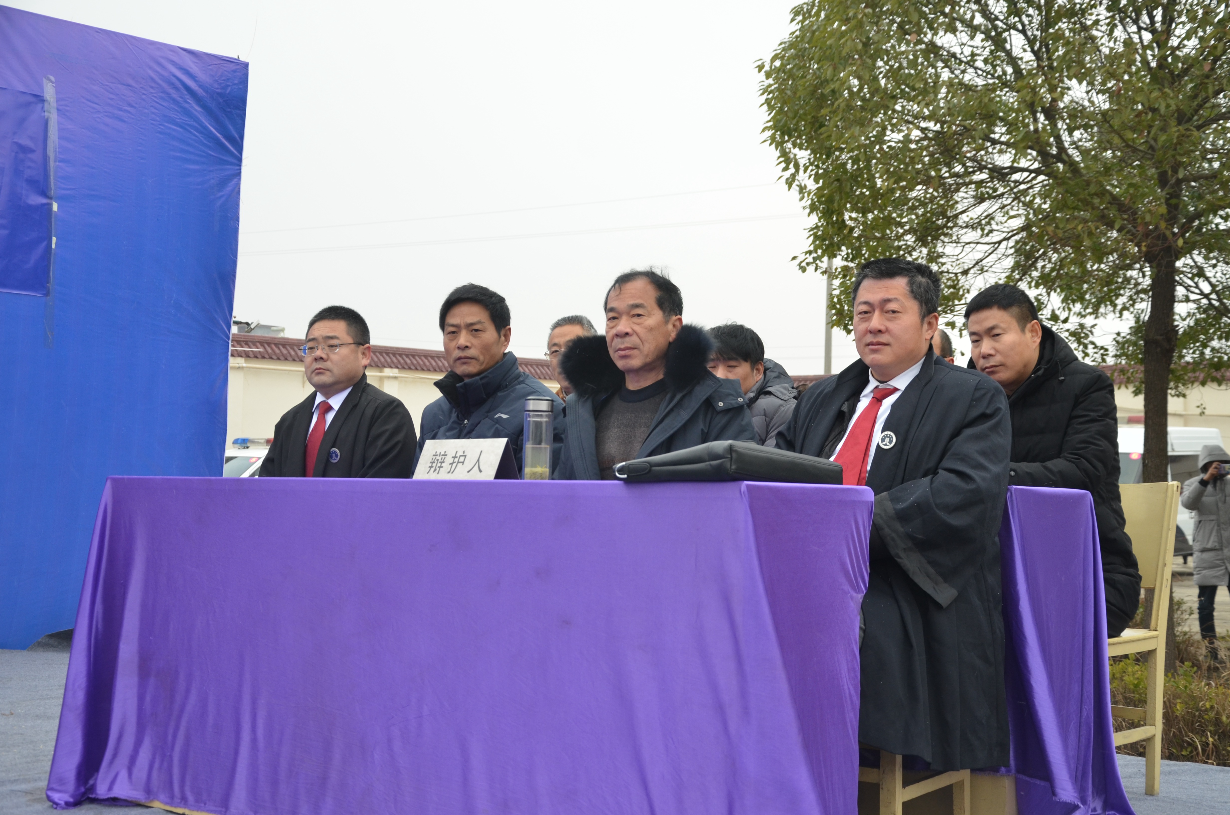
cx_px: 615
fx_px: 1637
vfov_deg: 28.0
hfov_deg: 41.2
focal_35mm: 48
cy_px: 408
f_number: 5
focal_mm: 32
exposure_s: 1/100
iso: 400
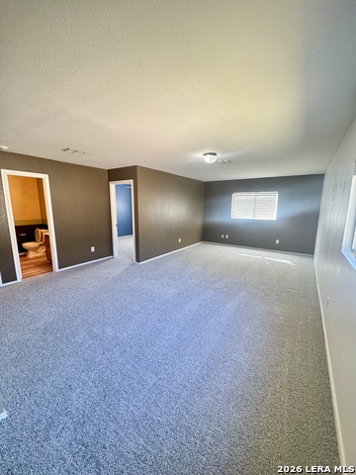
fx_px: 192
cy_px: 238
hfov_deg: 85.7
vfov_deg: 102.1
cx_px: 178
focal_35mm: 14
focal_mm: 2.22
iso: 320
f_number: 2.2
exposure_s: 1/60
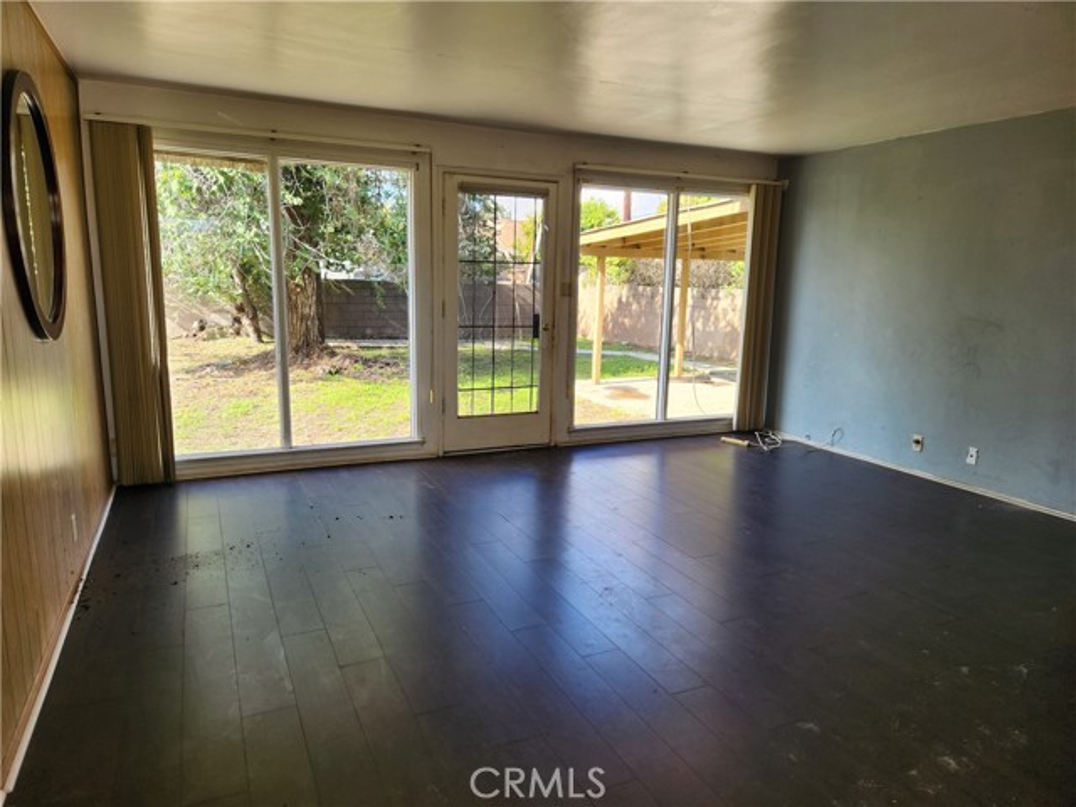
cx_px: 538
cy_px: 404
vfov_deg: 58.9
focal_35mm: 23
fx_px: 715
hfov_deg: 73.9
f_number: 1.8
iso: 32
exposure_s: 1/180
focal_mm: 5.4
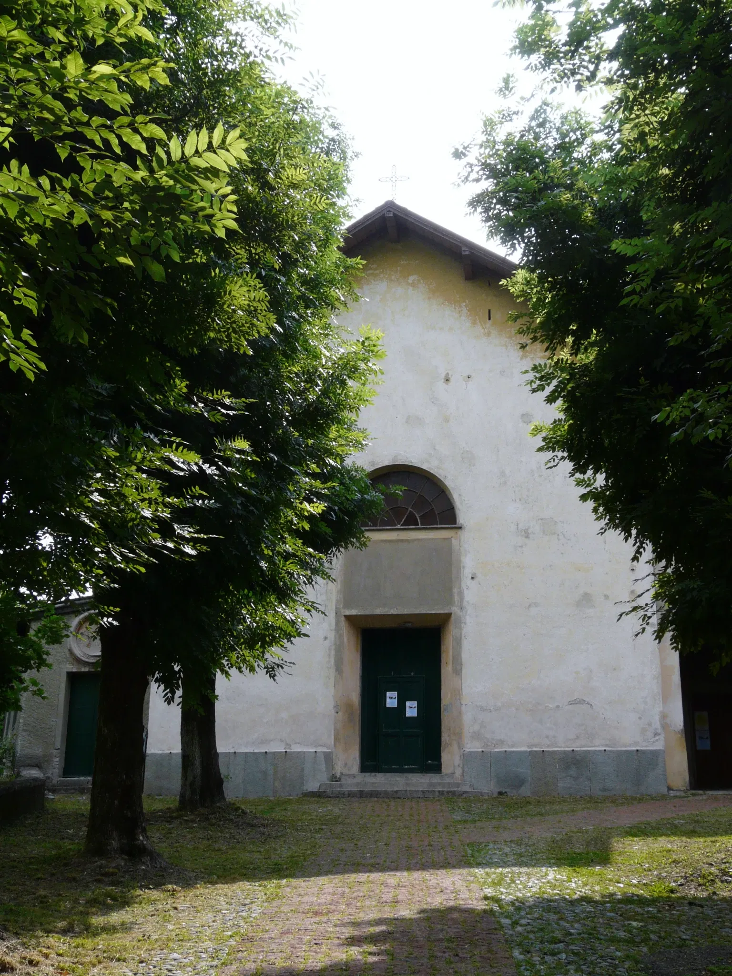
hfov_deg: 32.2
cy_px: 488
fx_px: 1269
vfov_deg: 42.1
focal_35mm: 45
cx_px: 366
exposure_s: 1/250
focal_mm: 7.4
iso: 100
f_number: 5.6
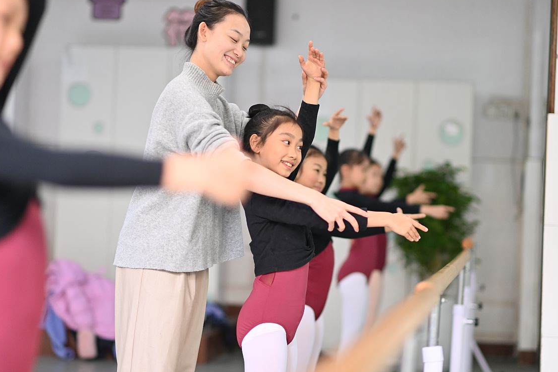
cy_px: 185
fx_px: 1410
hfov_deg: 22.4
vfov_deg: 15.0
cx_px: 286
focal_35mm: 91
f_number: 1.8
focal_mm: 85
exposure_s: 1/400
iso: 1250
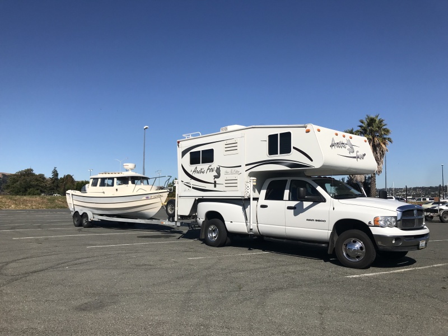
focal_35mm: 28
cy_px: 168
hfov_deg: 63.4
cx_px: 224
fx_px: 362
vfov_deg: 49.7
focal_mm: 3.99
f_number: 1.8
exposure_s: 1/5319
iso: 20
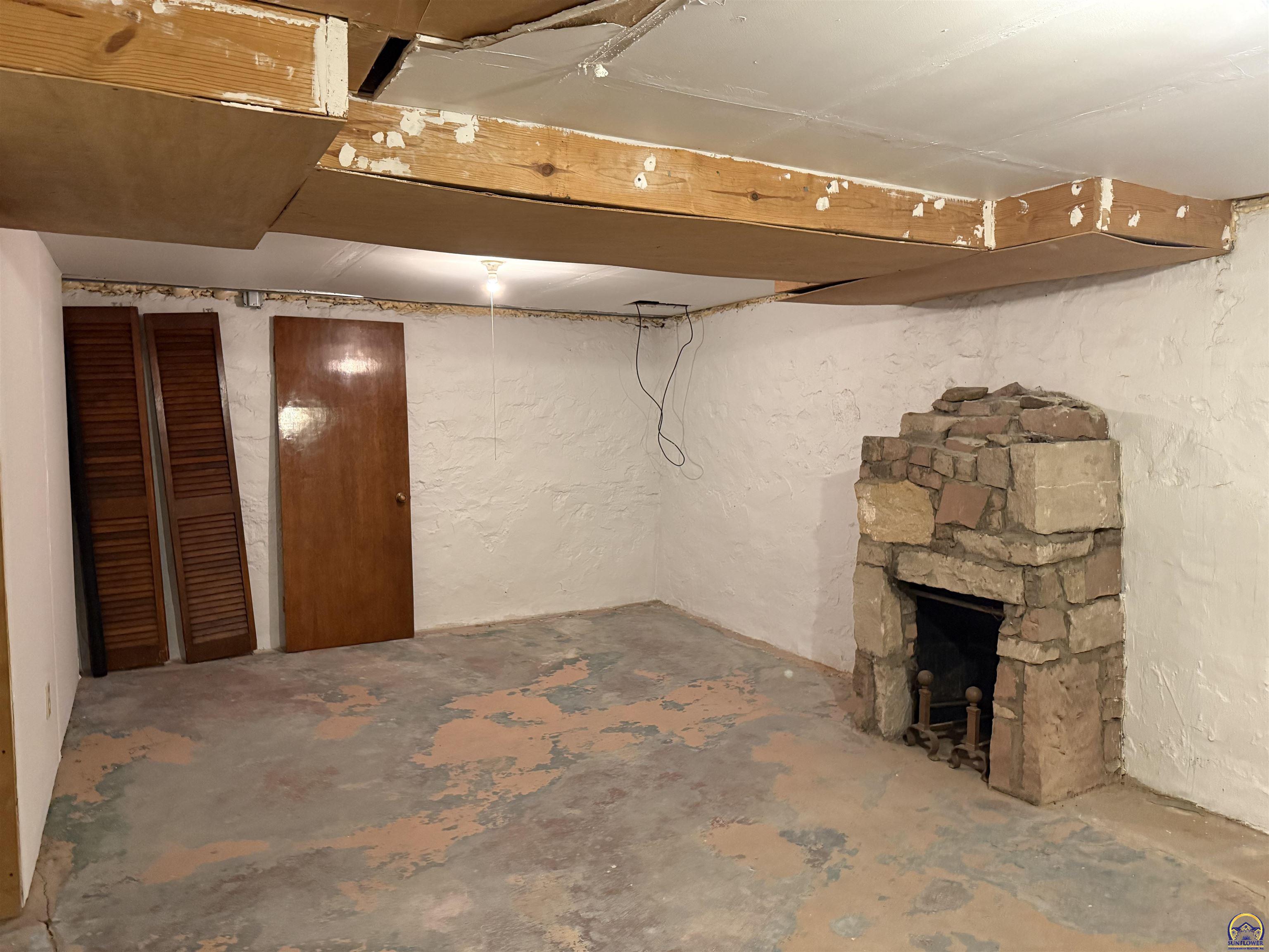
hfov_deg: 71.6
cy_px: 476
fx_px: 880
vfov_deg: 56.8
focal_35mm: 24
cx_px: 634
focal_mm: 6.76
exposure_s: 1/60
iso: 800
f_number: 1.78
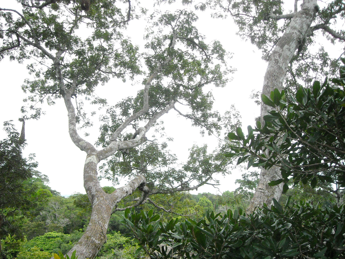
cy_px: 130
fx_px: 349
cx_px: 172
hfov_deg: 52.6
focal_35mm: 35
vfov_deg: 40.7
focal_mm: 5.7
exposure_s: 1/201
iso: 351
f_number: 2.8
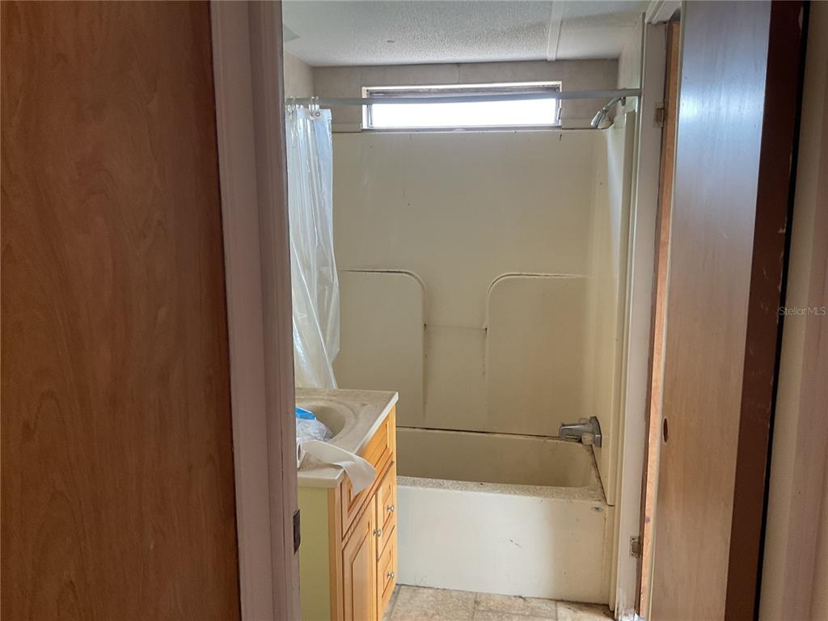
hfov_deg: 61.7
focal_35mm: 29
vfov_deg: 48.2
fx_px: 694
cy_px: 310
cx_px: 414
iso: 100
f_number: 1.8
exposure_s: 1/60
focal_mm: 3
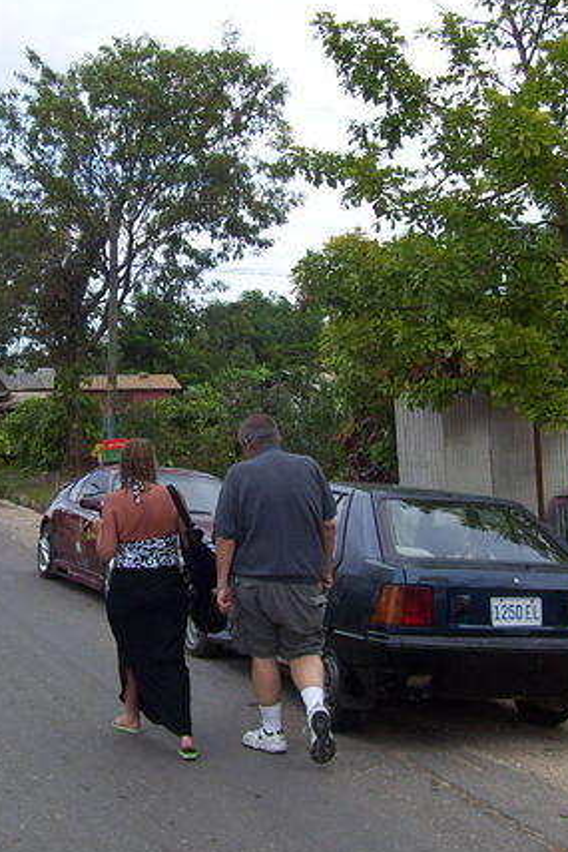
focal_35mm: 56
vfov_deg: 35.7
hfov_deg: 24.1
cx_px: 209
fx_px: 1326
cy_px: 434
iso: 80
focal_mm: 6
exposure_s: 1/640
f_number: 2.7
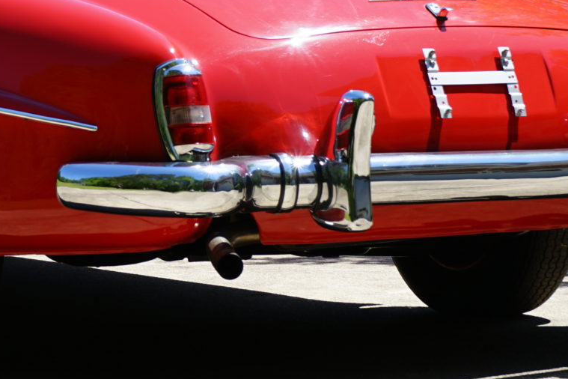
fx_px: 2982
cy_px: -19
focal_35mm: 189
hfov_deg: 10.8
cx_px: 100
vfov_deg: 7.2
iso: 100
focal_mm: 70
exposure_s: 1/125
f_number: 9
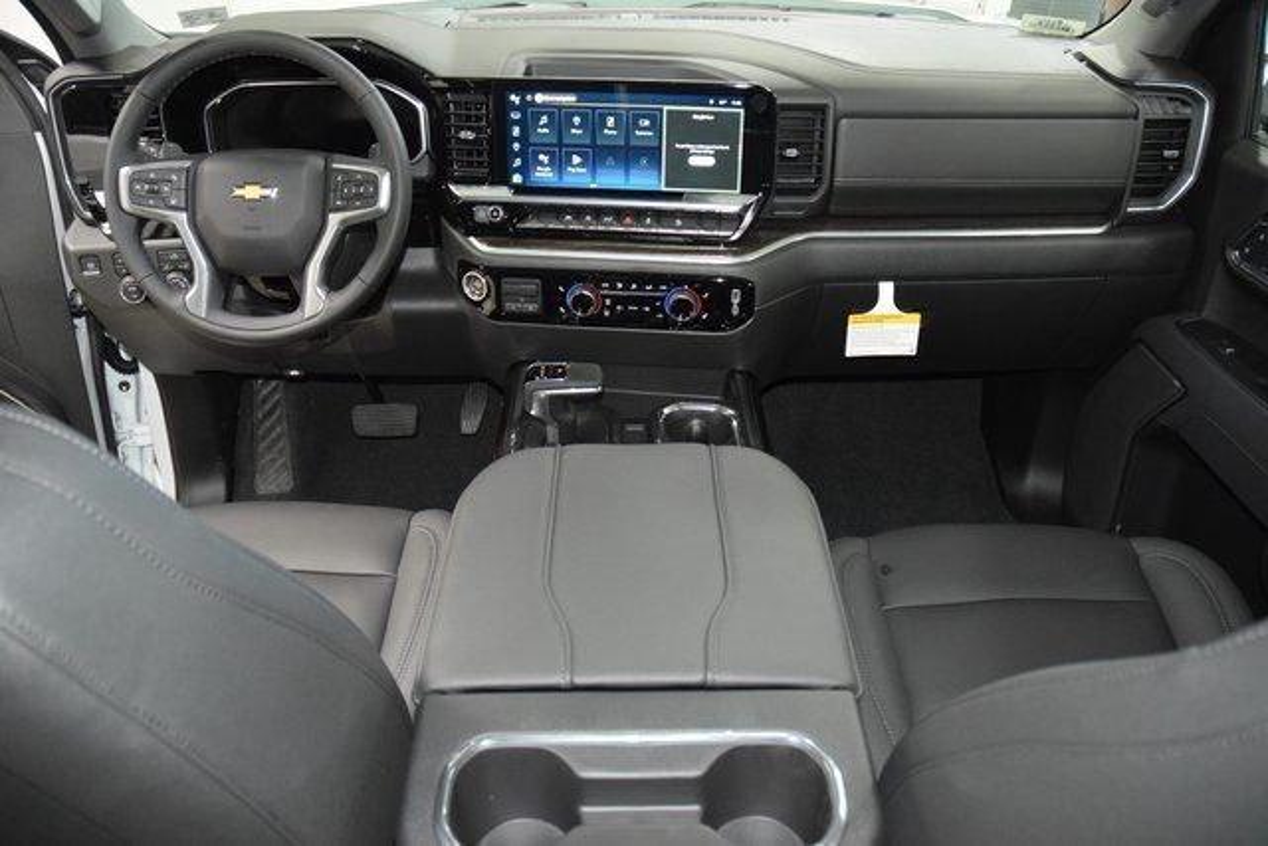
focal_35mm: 27
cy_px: 423
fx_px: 951
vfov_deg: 48.0
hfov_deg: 67.4
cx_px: 634
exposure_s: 1/60
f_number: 3.5
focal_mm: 18
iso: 3200
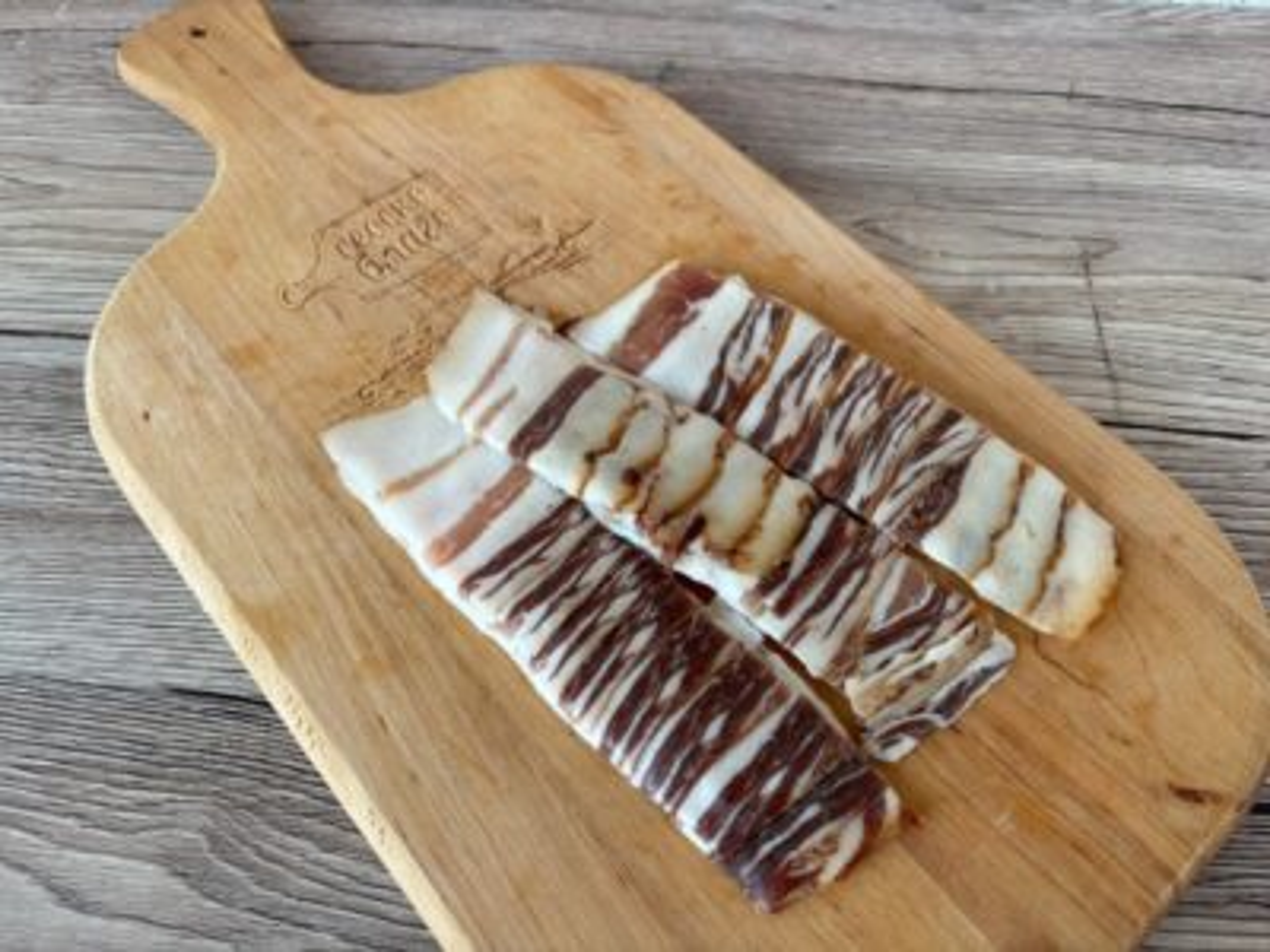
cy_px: 476
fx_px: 954
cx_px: 635
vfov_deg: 53.1
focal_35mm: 26
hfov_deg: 67.3
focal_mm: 5.96
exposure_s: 1/121
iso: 40
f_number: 1.6
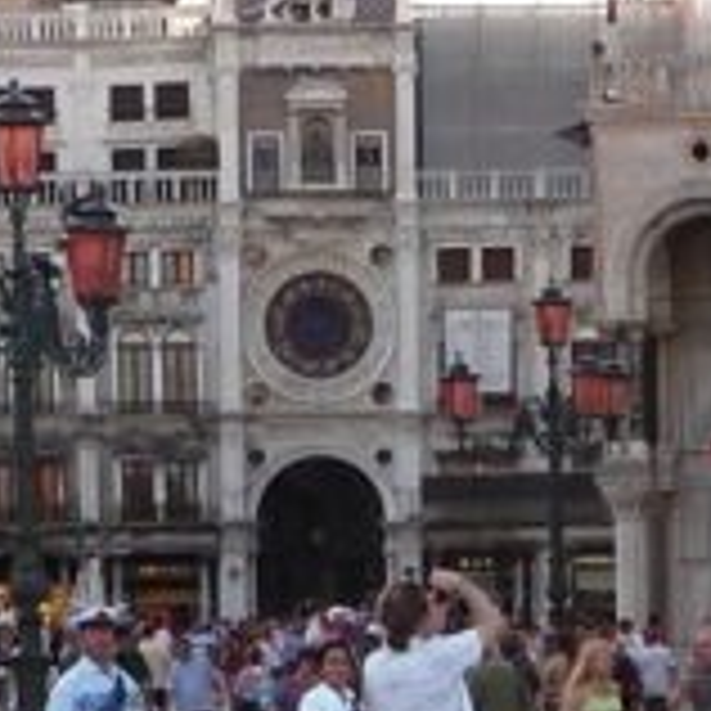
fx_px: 6390
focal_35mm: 275
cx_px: 464
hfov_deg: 6.4
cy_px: 1062
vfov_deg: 6.3
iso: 100
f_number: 4.2
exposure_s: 1/100
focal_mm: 8
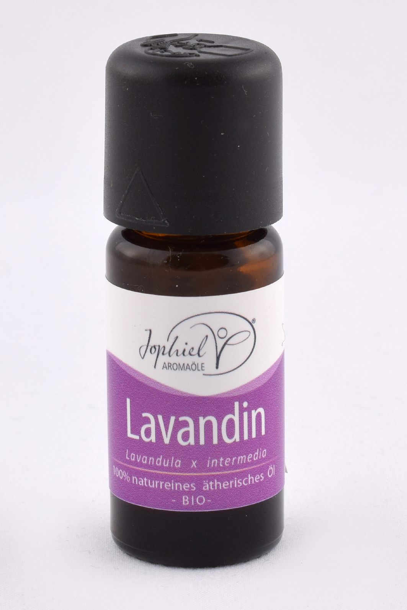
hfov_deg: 16.5
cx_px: 204
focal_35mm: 82
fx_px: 1399
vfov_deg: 24.6
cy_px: 305
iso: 200
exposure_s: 1/125
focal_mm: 55
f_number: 11
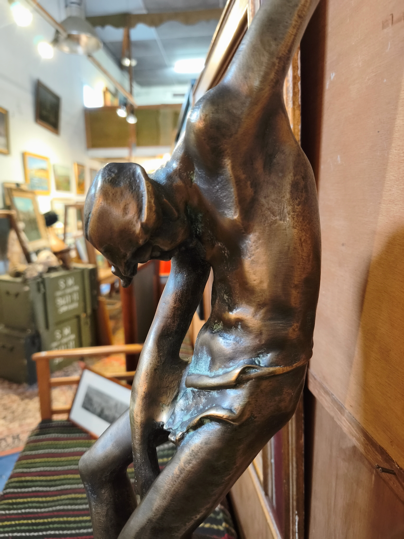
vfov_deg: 73.9
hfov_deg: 58.9
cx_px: 202
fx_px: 358
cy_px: 270
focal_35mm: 23
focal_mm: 5.35
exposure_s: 1/33.3
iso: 1000
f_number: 1.7
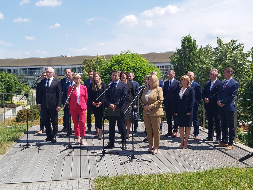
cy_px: 95
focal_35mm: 26
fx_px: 190
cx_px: 126
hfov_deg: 67.3
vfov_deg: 53.1
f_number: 1.7
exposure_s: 1/2141
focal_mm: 3.92
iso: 64
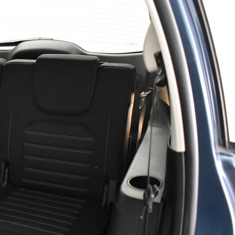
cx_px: -14
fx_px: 407
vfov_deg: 32.1
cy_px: 138
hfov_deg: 29.5
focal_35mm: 53
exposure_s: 1/20
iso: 3200
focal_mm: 18
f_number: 3.5
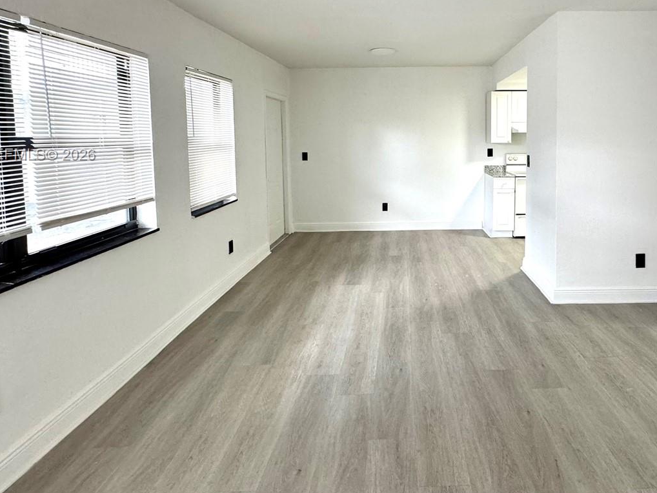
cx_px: 410
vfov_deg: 59.4
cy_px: 156
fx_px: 418
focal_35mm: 22
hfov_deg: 75.1
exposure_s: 1/120
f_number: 2.2
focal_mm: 2.22
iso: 250
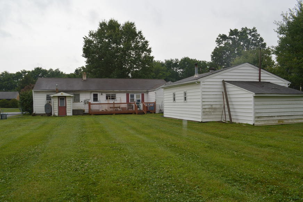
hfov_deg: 67.4
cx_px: 152
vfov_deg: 47.9
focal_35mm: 27
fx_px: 227
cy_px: 101
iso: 100
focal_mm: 18
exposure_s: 1/200
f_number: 6.3
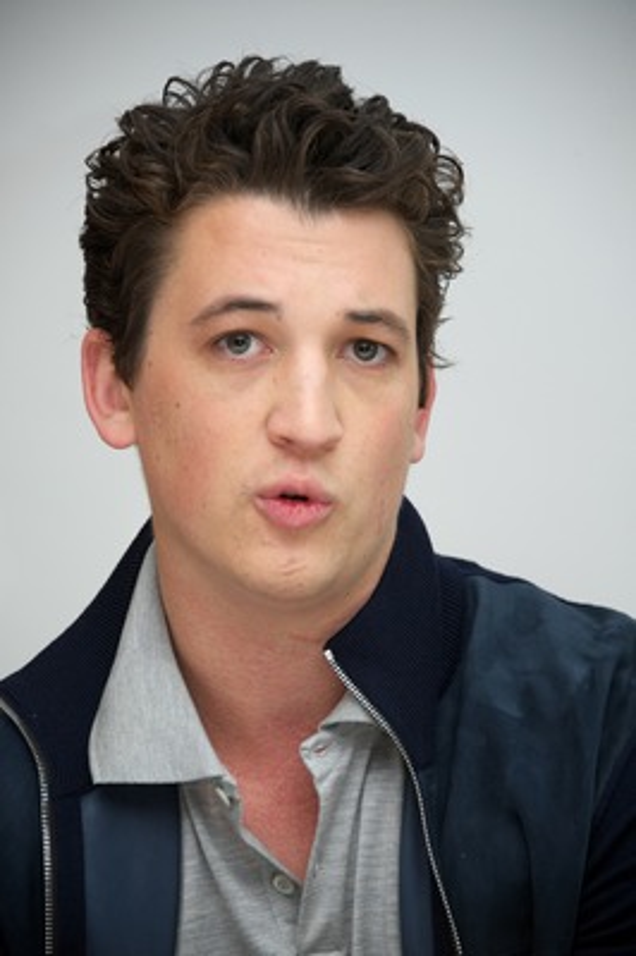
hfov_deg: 6.5
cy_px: 478
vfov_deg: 9.8
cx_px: 318
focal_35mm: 210
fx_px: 5574
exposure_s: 1/60
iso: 800
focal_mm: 210
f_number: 5.6
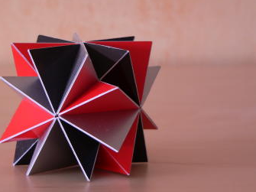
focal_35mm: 169
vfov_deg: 8.8
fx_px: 1249
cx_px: 83
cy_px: 116
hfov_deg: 11.7
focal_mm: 19.6
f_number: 2.8
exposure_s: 1/30
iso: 100
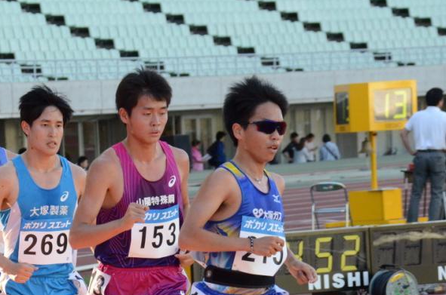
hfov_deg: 7.1
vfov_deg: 4.7
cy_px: 254
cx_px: 97
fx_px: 3596
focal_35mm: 291
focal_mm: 112
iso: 3200
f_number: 8
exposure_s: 1/1000
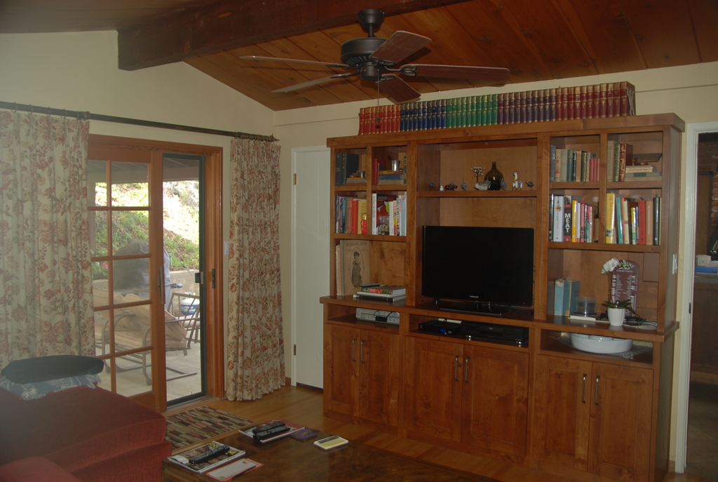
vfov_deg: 43.8
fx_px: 599
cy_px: 241
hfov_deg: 61.8
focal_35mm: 30
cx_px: 359
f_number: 3.5
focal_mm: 20
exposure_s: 1/60
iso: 200
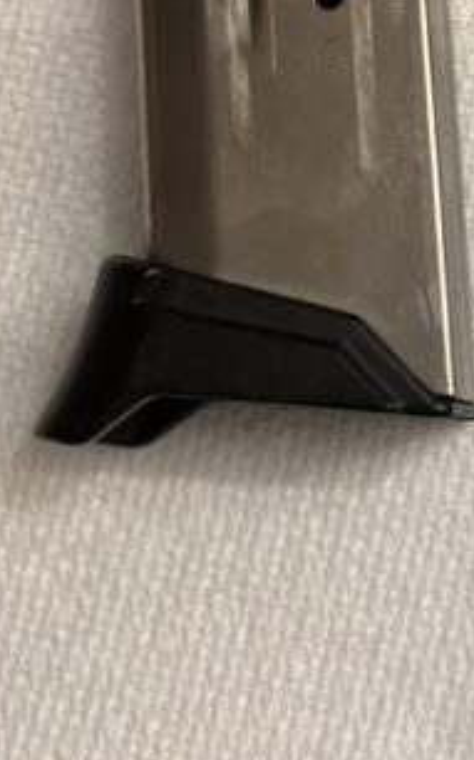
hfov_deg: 16.4
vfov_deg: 27.2
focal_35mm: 72
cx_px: 725
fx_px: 1490
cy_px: 25
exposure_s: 1/60
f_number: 1.6
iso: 250
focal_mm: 5.96
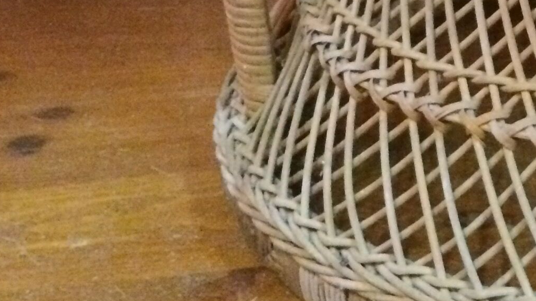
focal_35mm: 101
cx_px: 700
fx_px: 1435
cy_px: -94
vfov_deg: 11.7
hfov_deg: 19.5
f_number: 2.2
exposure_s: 1/17
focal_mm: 4.15
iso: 500
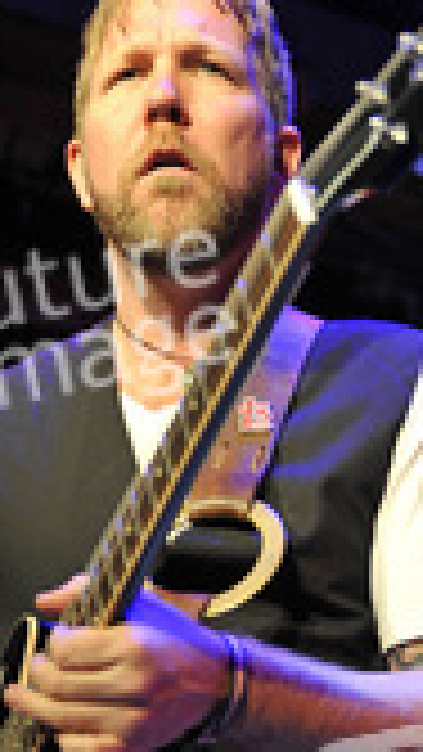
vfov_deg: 19.3
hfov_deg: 11.0
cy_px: 563
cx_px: 135
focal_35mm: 110
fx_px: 2192
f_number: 2.8
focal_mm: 44
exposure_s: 1/200
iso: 800
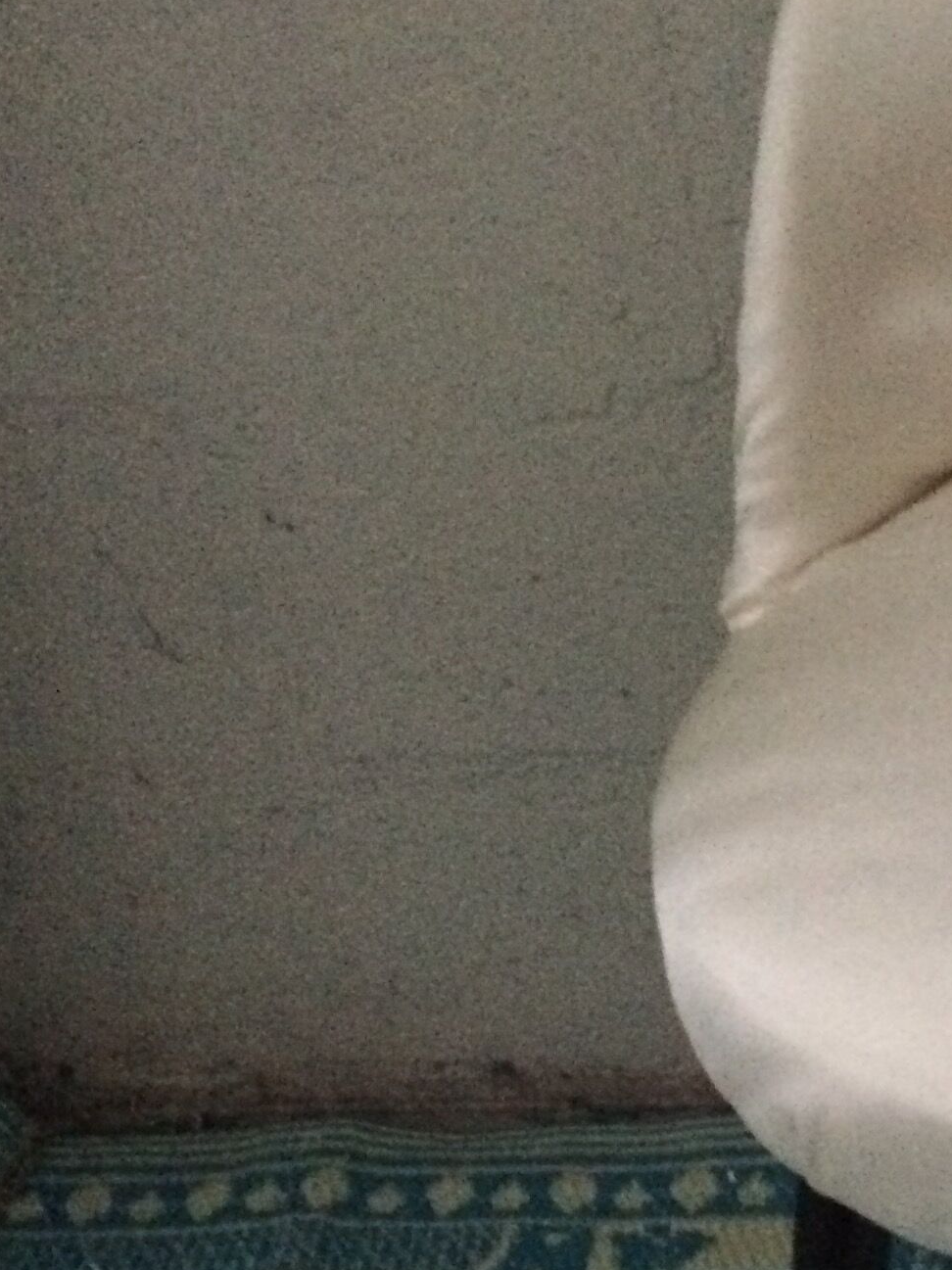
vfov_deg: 26.7
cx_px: 1146
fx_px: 2678
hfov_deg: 19.0
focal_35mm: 73
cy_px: 731
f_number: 2.2
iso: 500
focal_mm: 4.15
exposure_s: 1/17
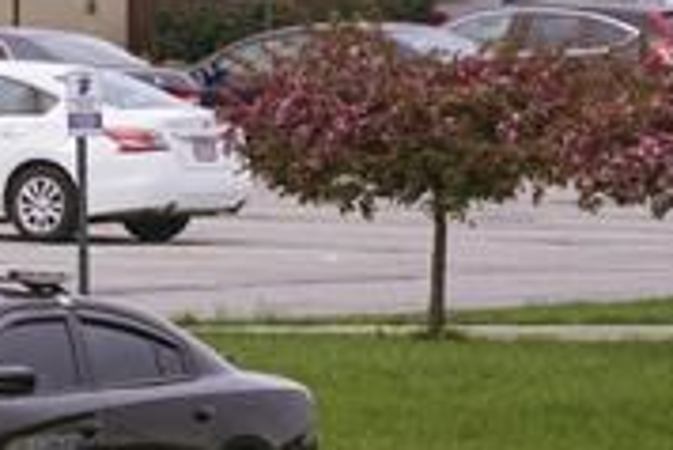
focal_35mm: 1182
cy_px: -229
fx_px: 22114
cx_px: -189
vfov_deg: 1.2
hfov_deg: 1.7
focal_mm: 324
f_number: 5.6
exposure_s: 1/1250
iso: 500
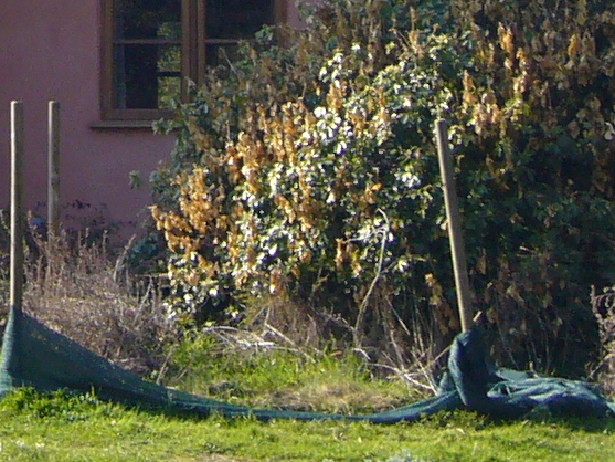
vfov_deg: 8.2
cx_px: -14
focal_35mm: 177
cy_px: -272
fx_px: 3145
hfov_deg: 11.1
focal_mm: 5.8
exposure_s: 1/160
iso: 80
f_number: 5.6
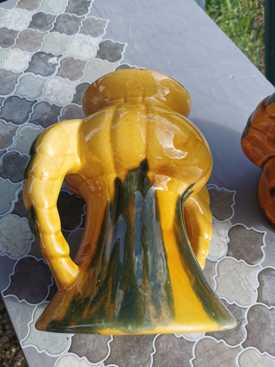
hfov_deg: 51.4
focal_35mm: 27
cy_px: 184
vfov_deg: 65.3
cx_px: 138
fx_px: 286
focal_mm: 5.56
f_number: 1.6
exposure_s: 1/808
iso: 50
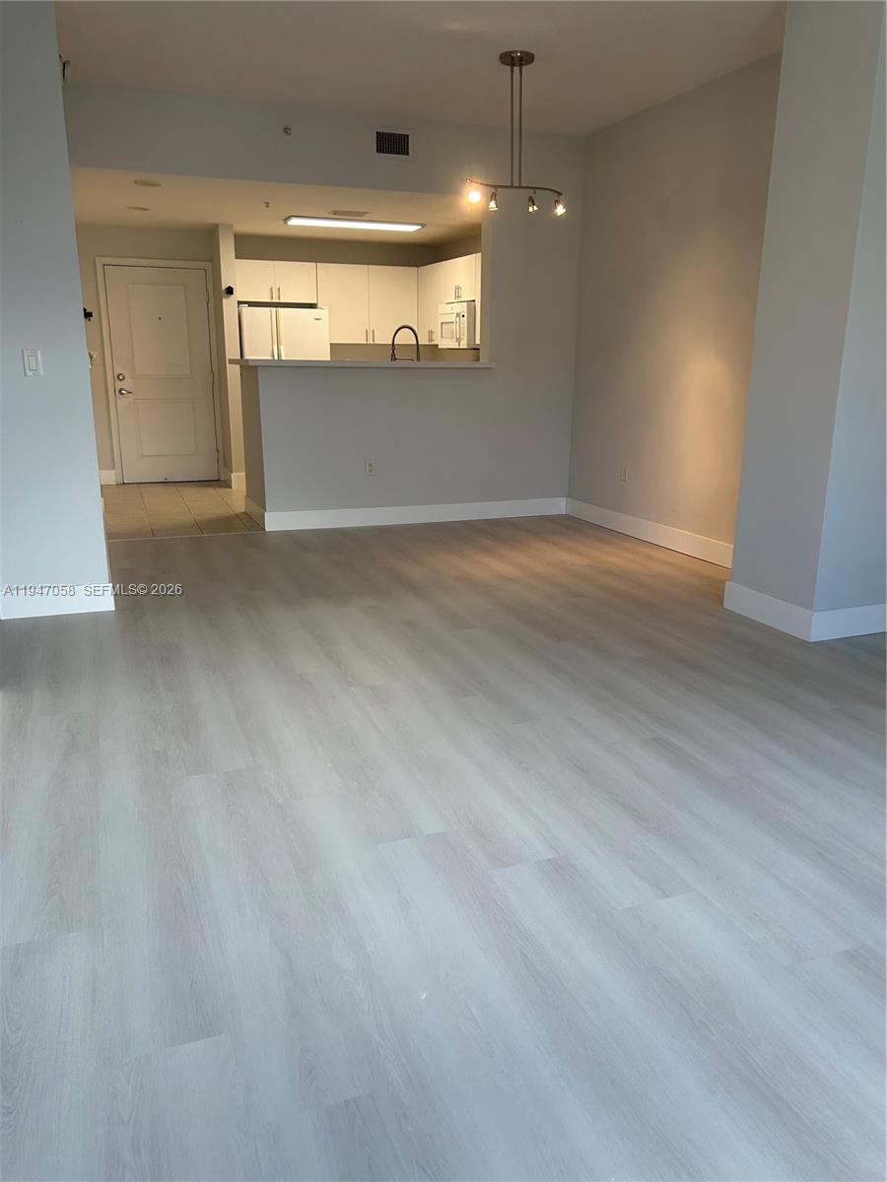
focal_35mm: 26
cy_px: 591
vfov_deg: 67.3
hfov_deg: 53.1
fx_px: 888
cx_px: 444
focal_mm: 5.7
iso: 80
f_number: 1.5
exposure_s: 1/120
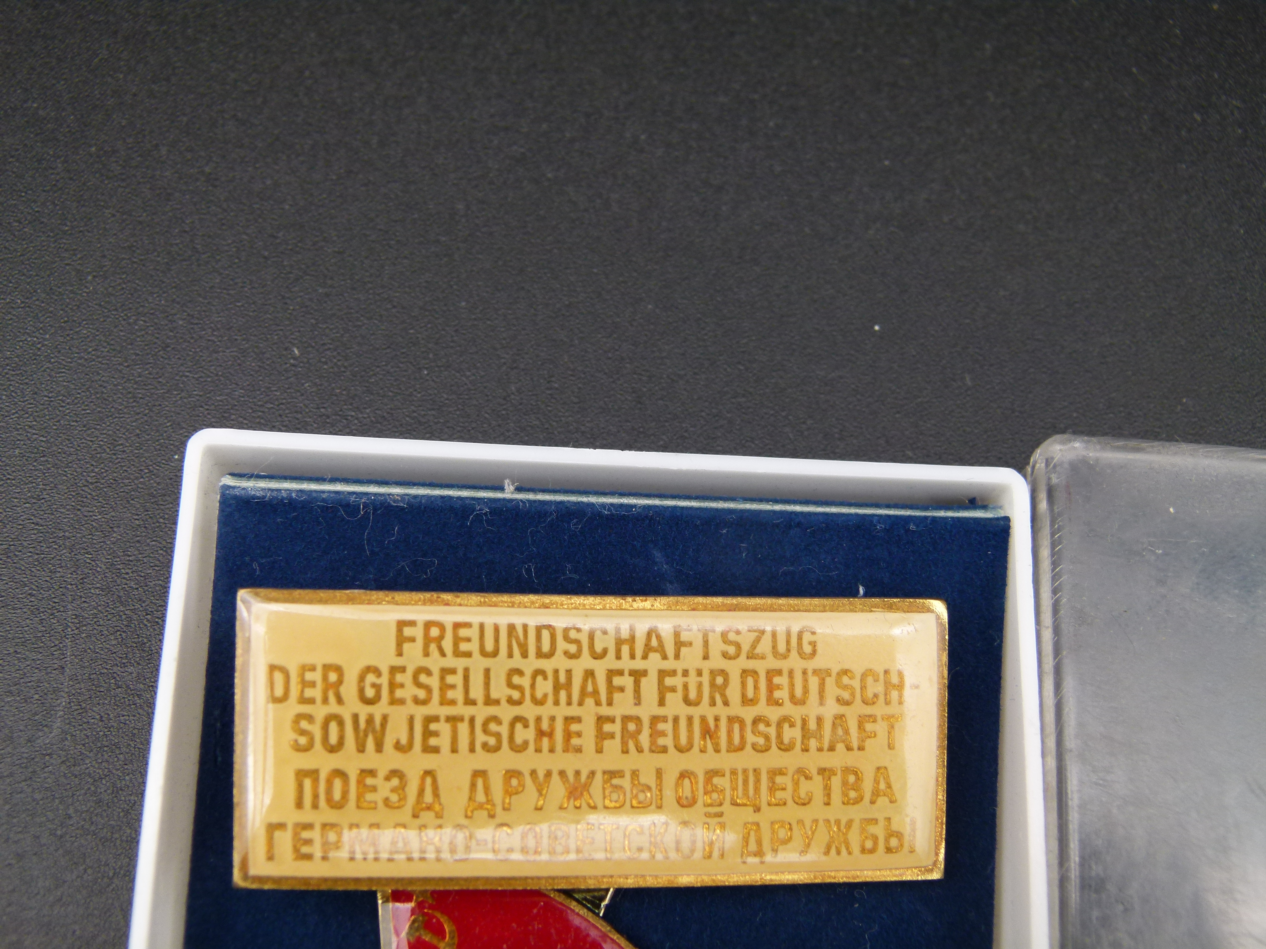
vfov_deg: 32.2
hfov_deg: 42.1
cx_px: 633
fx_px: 1646
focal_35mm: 45
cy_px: 474
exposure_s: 1/60
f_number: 3.2
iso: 125
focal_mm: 8.1
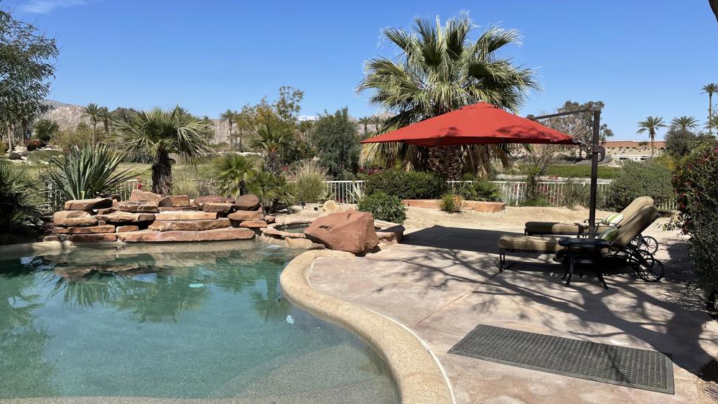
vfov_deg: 40.1
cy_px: 175
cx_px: 360
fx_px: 552
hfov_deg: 66.1
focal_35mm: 29
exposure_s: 1/4292
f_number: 1.6
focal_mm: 4.2
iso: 32
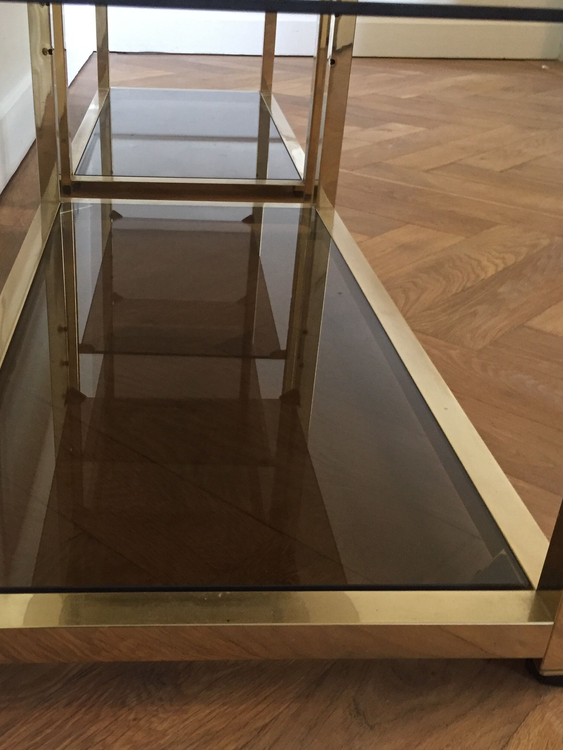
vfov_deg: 48.9
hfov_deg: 37.5
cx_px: 211
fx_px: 824
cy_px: 410
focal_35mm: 38
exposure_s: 1/33
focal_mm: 4.15
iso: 250
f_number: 2.2
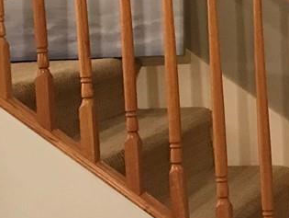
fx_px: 1187
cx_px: 345
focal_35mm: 142
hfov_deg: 13.5
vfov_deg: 10.4
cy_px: 33
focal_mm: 3.99
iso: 100
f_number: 1.8
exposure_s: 1/9
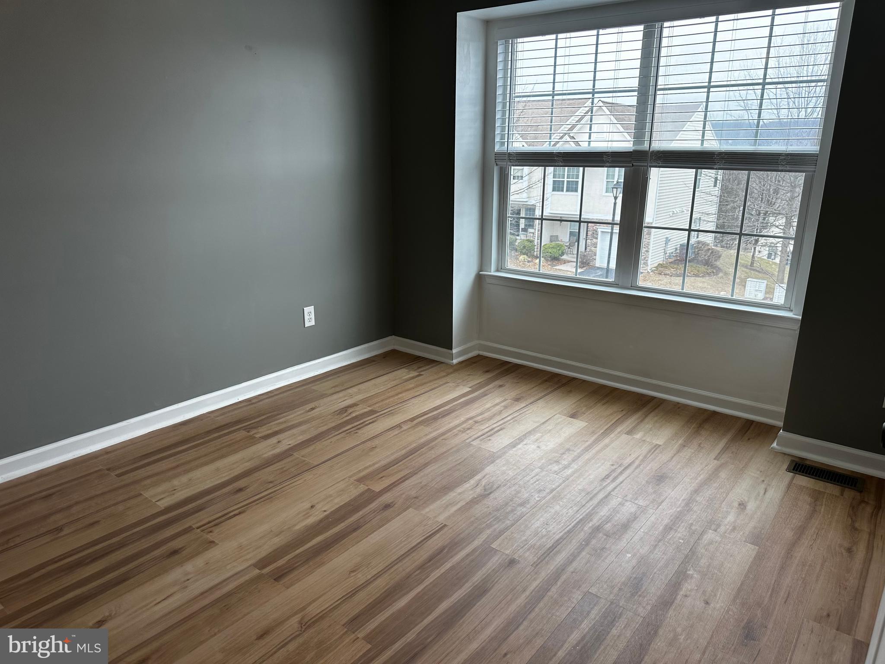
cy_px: 332
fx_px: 614
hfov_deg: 71.6
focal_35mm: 24
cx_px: 442
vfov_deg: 56.8
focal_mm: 6.86
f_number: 1.78
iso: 100
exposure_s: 1/160
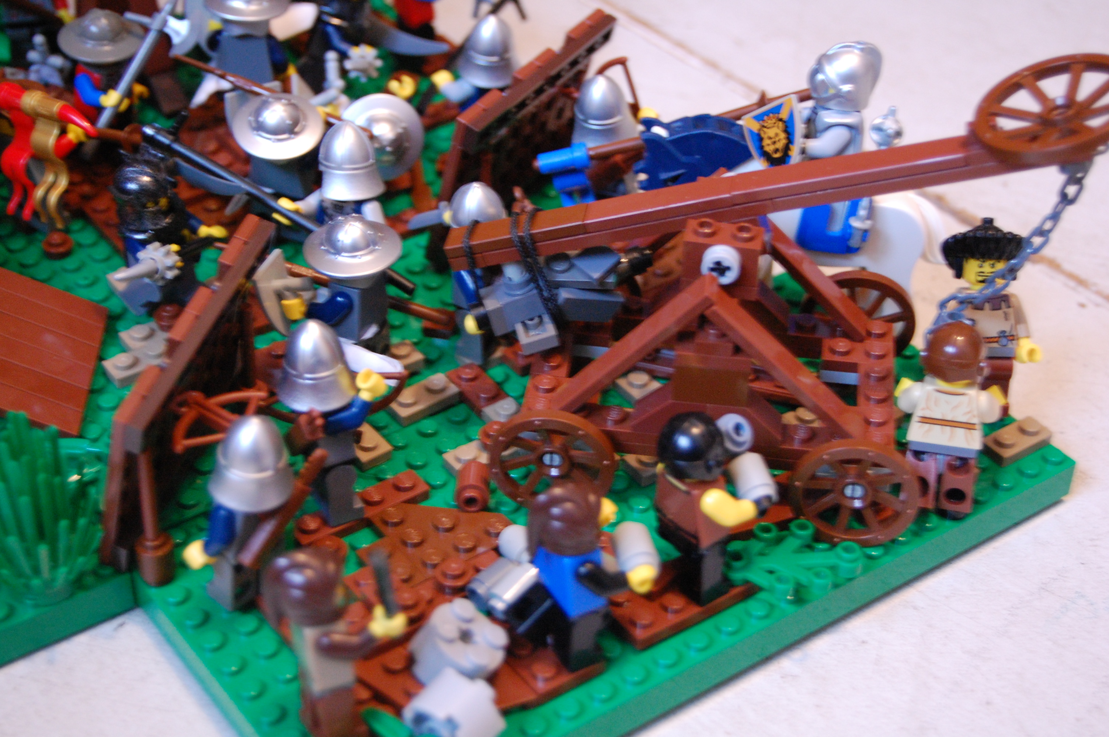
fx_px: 1939
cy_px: 368
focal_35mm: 63
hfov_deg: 31.9
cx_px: 554
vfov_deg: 21.5
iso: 1250
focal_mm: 42
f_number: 5.3
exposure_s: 1/8
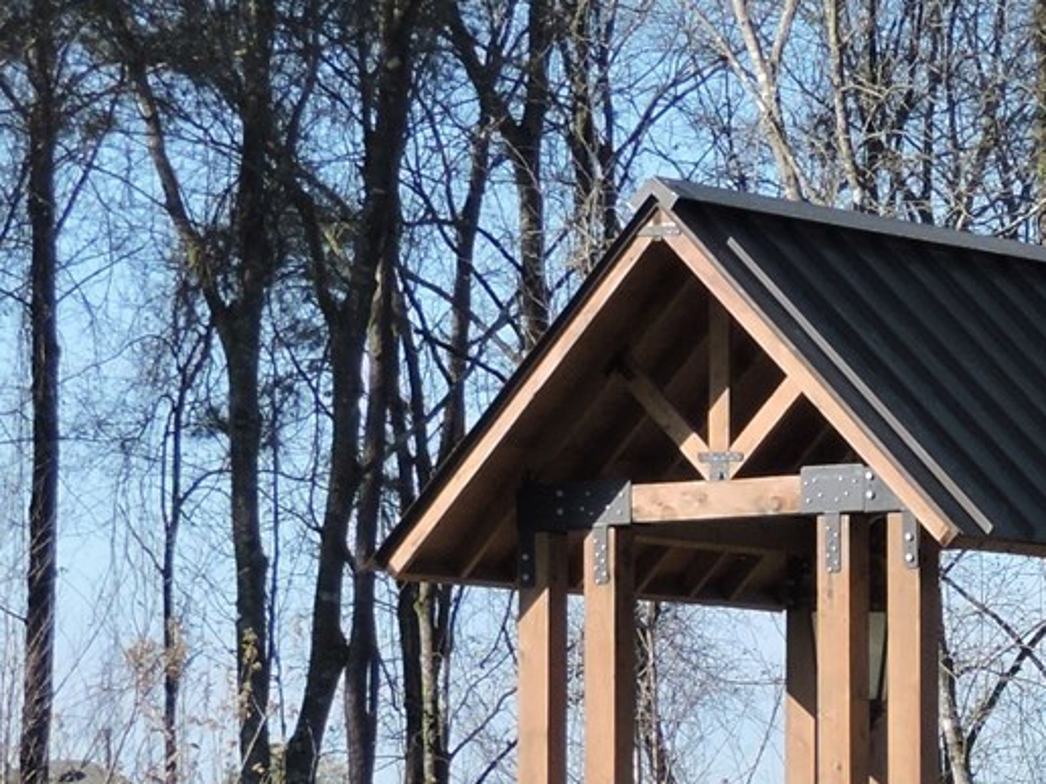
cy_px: 966
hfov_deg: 7.0
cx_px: 1524
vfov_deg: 5.3
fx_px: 8400
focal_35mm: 278
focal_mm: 12.5
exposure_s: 1/500
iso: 100
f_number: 3.9
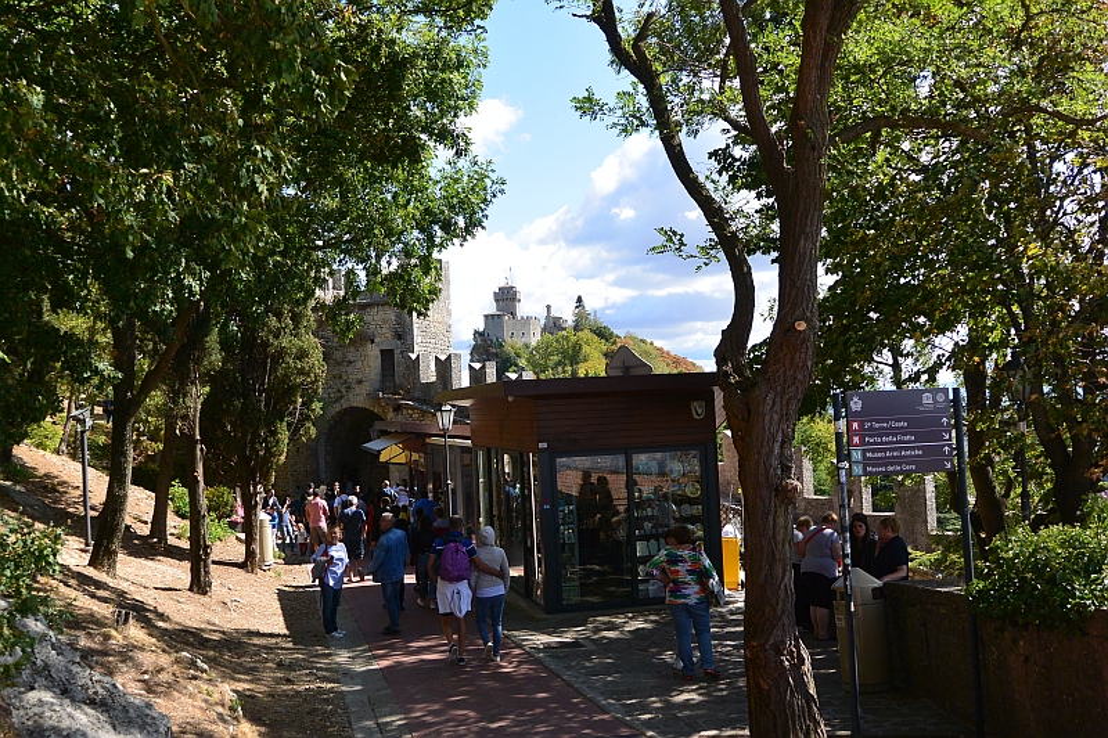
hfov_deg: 53.1
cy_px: 369
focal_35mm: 36
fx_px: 1108
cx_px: 554
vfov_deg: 36.9
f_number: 4.5
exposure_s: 1/640
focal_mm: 13.6
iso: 160
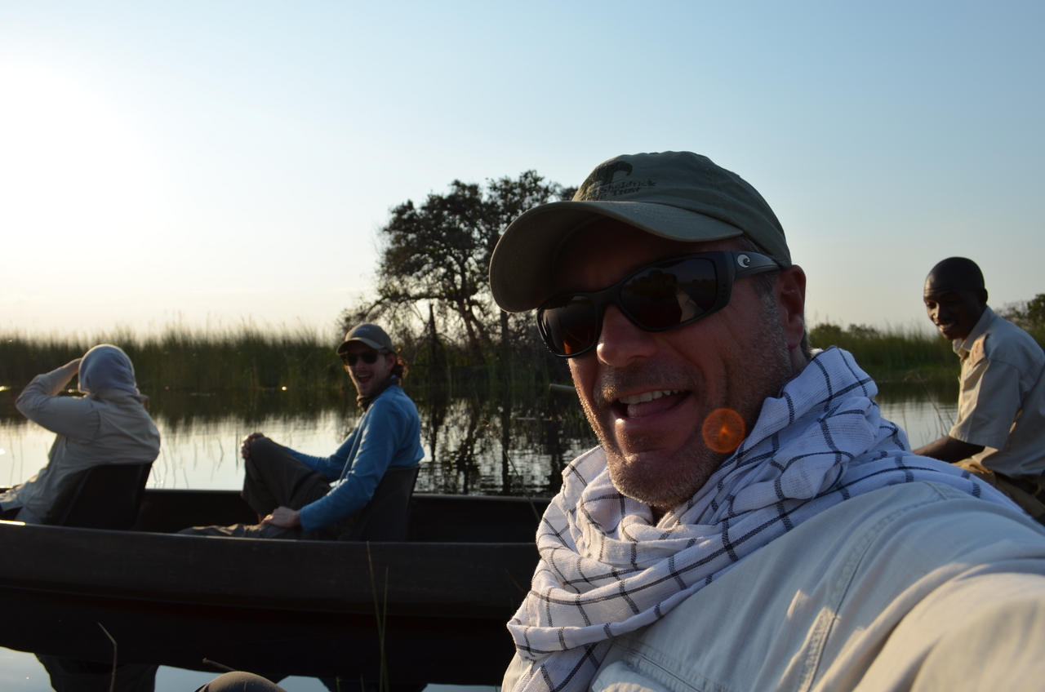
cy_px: 346
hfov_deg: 67.5
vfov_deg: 47.7
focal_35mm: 27
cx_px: 522
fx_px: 782
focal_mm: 18
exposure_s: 1/250
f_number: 8
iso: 100
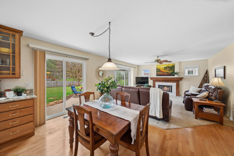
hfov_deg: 100.4
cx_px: 117
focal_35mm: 15
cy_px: 78
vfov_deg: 77.4
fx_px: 98
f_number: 8
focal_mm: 15
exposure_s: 1/15
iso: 400
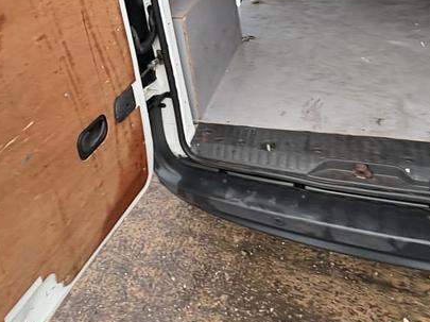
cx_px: 157
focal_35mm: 31
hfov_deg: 57.6
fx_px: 385
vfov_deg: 41.3
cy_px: 23
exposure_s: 1/100
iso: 100
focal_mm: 2.22
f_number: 2.2
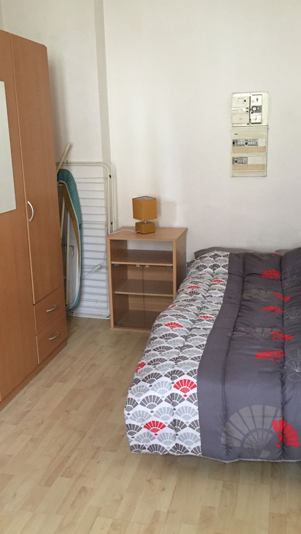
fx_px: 497
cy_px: 265
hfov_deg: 33.7
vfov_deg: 56.6
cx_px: 158
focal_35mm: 35
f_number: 2.2
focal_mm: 4.15
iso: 160
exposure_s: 1/8
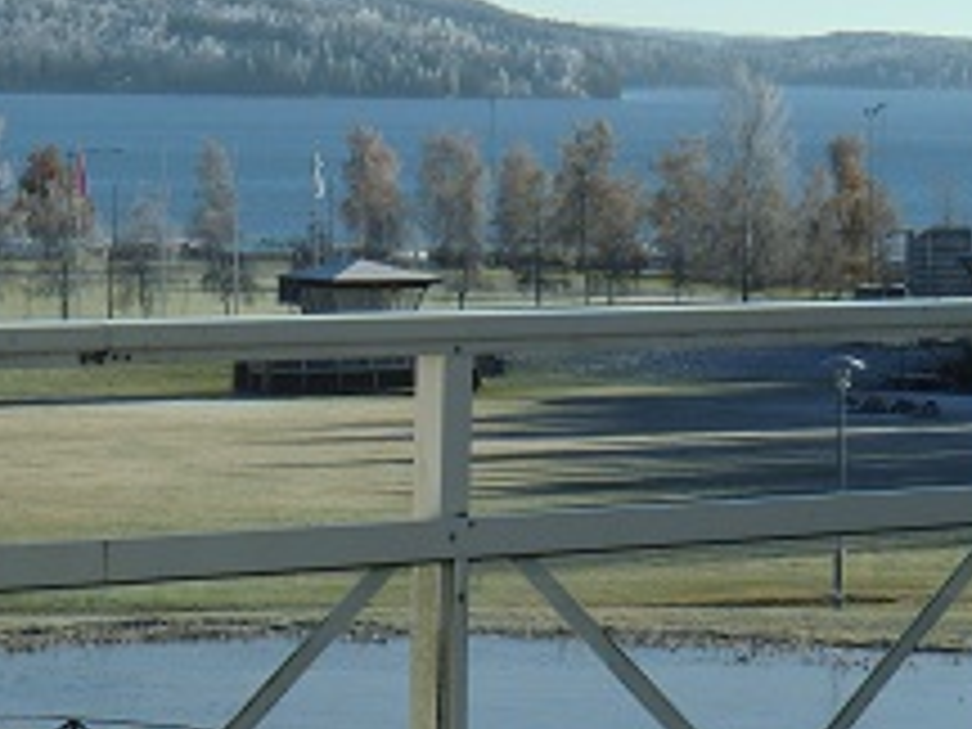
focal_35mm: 183
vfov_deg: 8.1
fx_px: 5139
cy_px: 362
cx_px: 326
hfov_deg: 10.8
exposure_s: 1/320
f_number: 4.6
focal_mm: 13.6
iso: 64
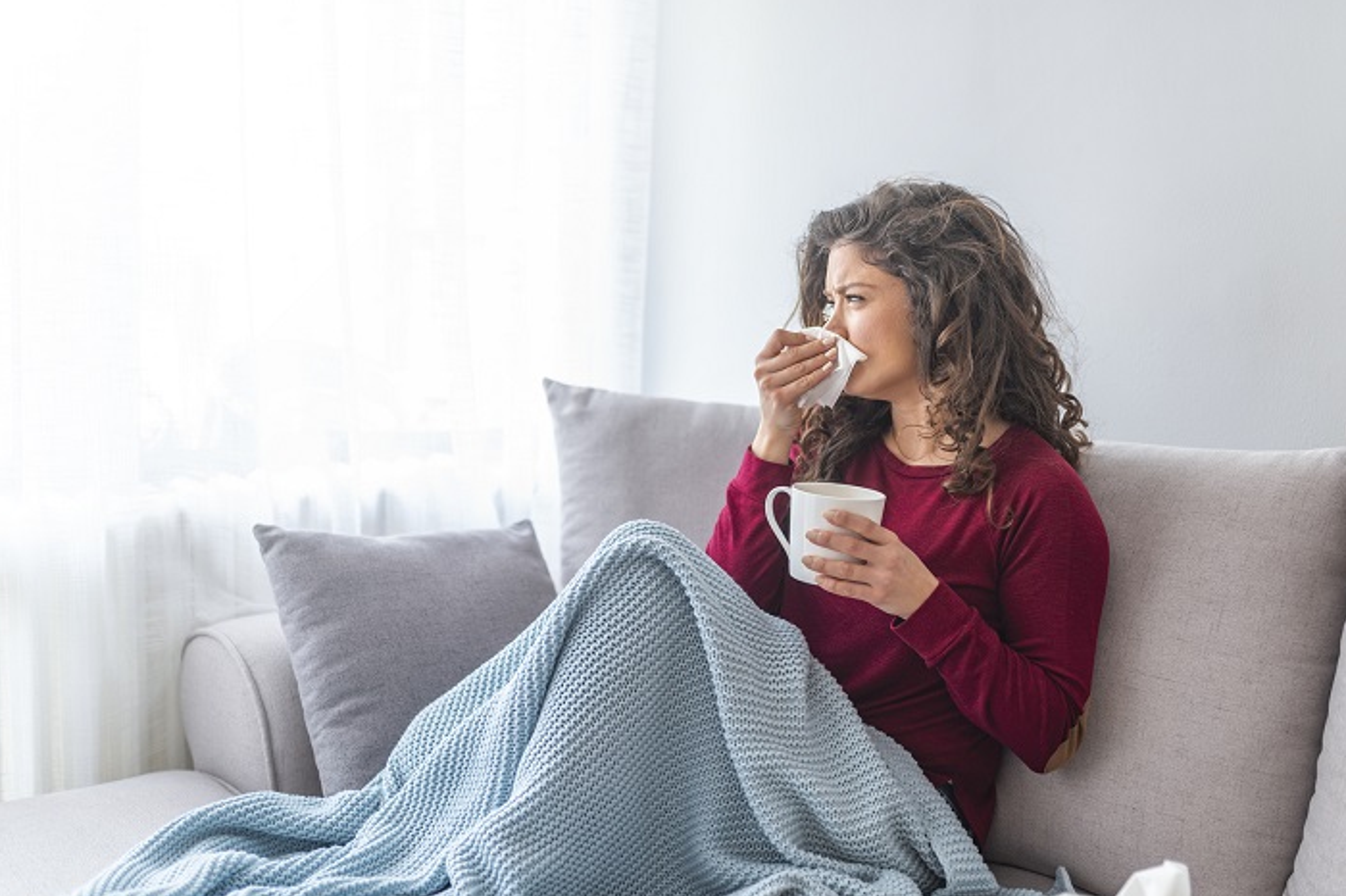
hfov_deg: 48.5
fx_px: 1495
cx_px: 686
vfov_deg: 33.4
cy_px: 439
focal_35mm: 40
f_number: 1.8
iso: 160
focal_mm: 35
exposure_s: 1/100
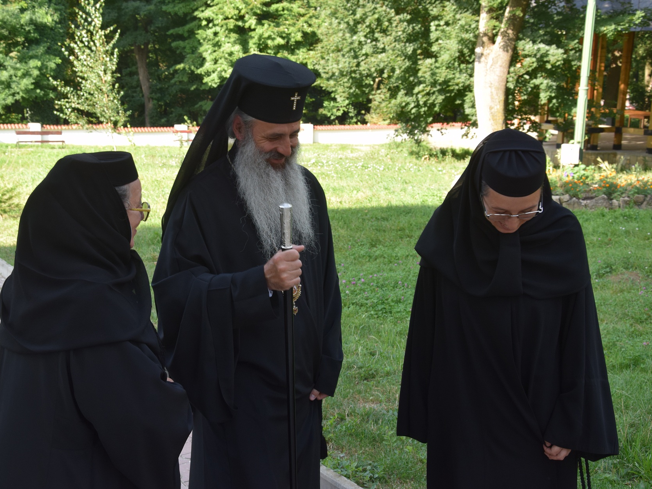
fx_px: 979
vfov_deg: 28.0
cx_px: 284
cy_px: 241
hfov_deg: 36.8
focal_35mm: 52
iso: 400
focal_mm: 30
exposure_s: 1/200
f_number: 7.1
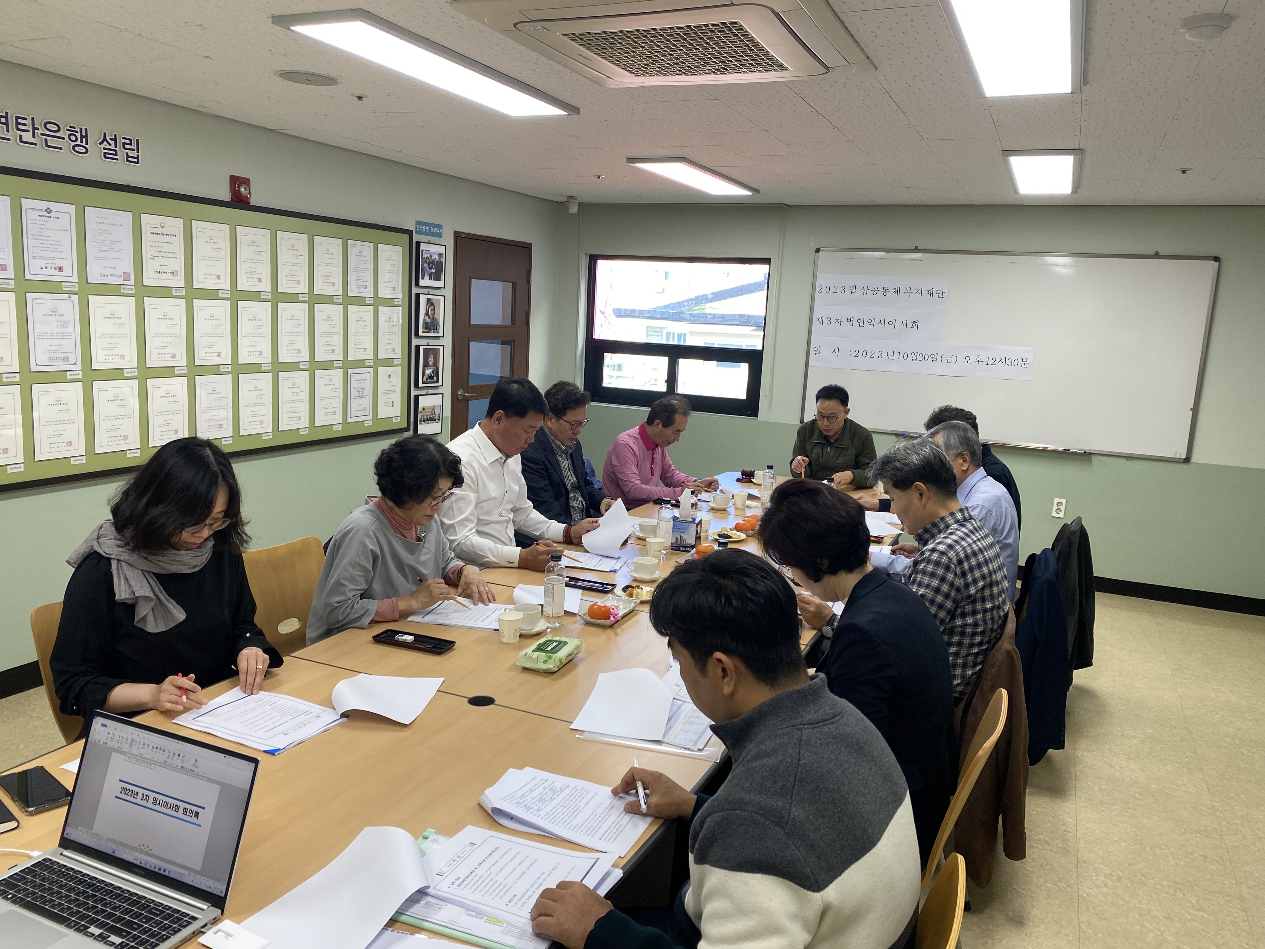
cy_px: 474
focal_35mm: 26
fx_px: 950
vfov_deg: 53.1
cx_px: 632
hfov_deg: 67.3
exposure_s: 1/120
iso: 80
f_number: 1.8
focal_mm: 4.25
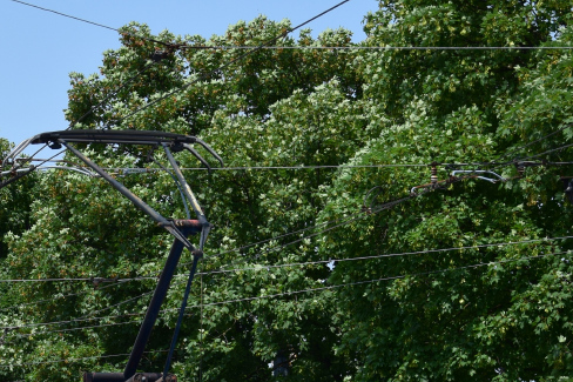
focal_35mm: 192
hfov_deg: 10.6
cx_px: 40
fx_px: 3055
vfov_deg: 7.1
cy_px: 434
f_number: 6.3
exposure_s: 1/1000
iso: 200
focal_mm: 48
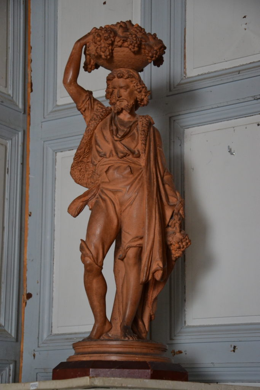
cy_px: 195
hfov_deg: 15.7
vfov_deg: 23.4
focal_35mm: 87
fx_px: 942
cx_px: 130
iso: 2000
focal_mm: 58
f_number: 5
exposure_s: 1/125
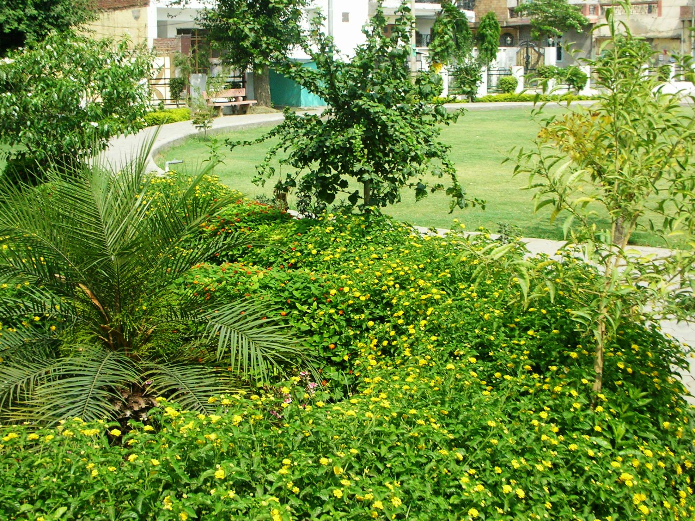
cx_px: 270
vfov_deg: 29.0
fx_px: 1004
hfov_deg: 38.0
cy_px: 206
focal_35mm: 50
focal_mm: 5.8
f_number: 8.5
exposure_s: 1/85
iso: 50
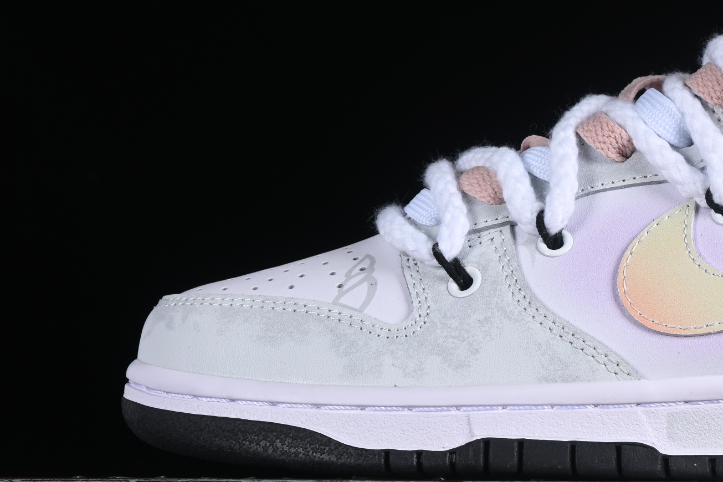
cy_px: 168
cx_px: 671
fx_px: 3213
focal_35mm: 160
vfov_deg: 8.6
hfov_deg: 12.7
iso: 160
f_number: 8
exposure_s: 1/80
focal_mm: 50
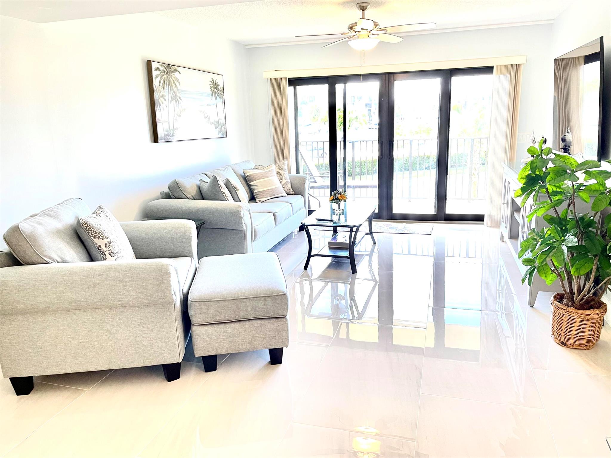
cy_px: 229
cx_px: 306
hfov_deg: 67.3
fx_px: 459
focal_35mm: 26
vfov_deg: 53.1
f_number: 1.6
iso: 160
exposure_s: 1/60
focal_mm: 4.2
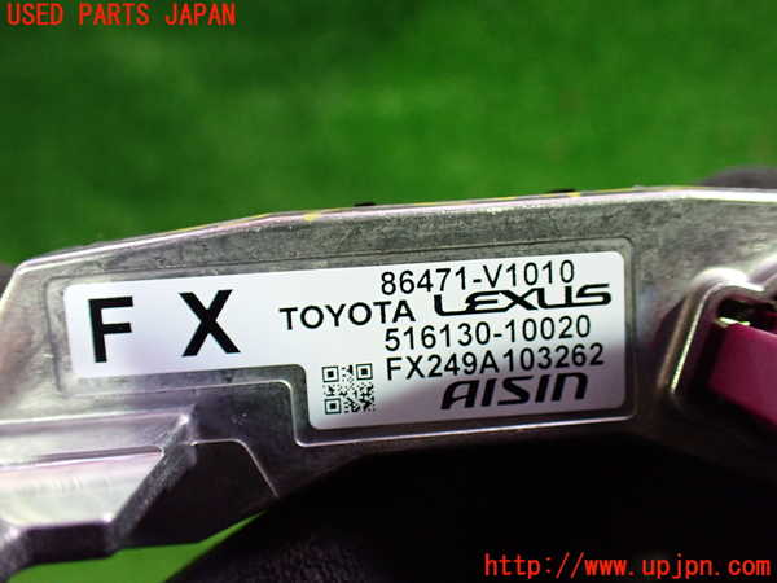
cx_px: 388
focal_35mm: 30
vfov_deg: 46.8
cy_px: 292
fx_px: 673
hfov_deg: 60.0
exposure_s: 1/50
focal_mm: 5.4
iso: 800
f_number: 2.3
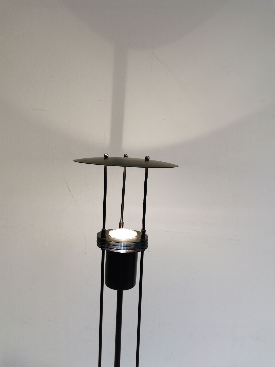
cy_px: 184
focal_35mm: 27
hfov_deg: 51.4
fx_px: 286
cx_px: 138
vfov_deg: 65.3
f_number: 1.6
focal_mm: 5.56
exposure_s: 1/120
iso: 50
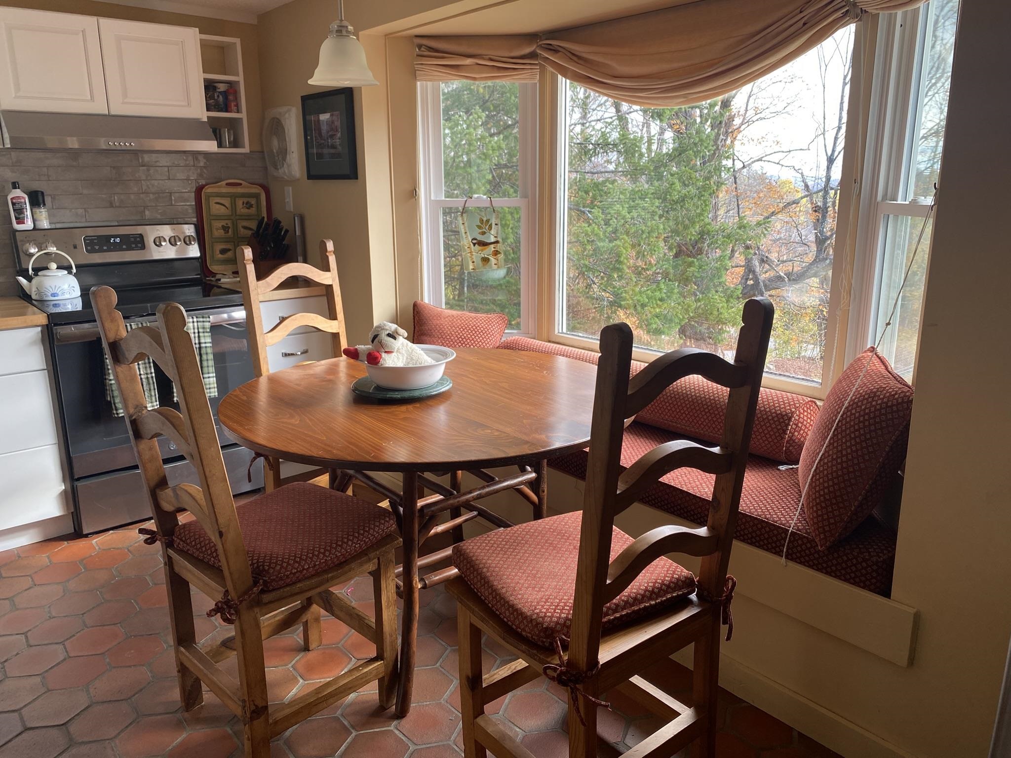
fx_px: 759
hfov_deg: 67.3
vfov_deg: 53.1
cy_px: 379
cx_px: 506
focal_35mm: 26
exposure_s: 1/122
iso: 50
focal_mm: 4.25
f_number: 1.8
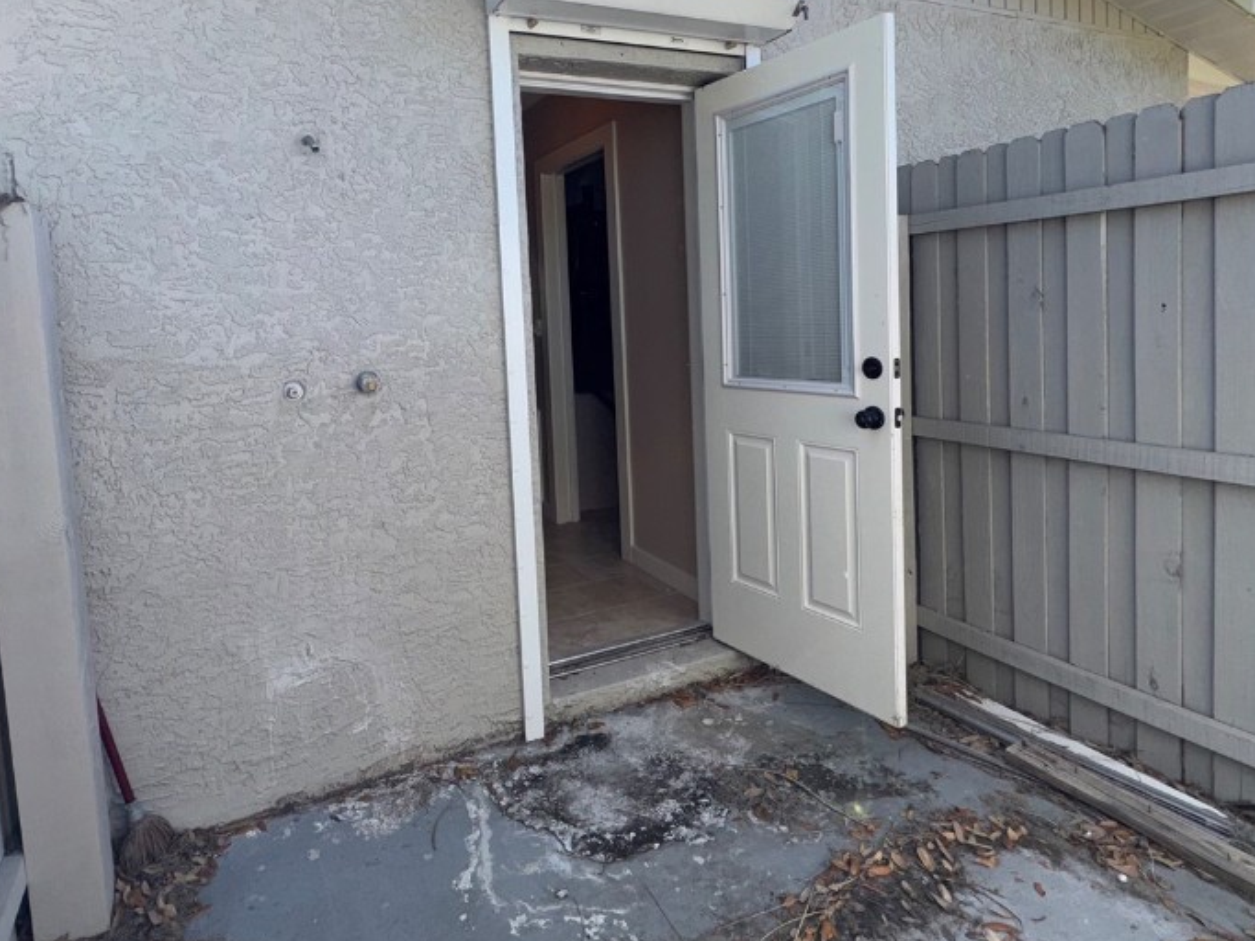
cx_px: 537
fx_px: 761
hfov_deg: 78.5
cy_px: 360
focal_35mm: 21
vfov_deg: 62.7
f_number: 2.2
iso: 32
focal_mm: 2.22
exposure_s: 1/390
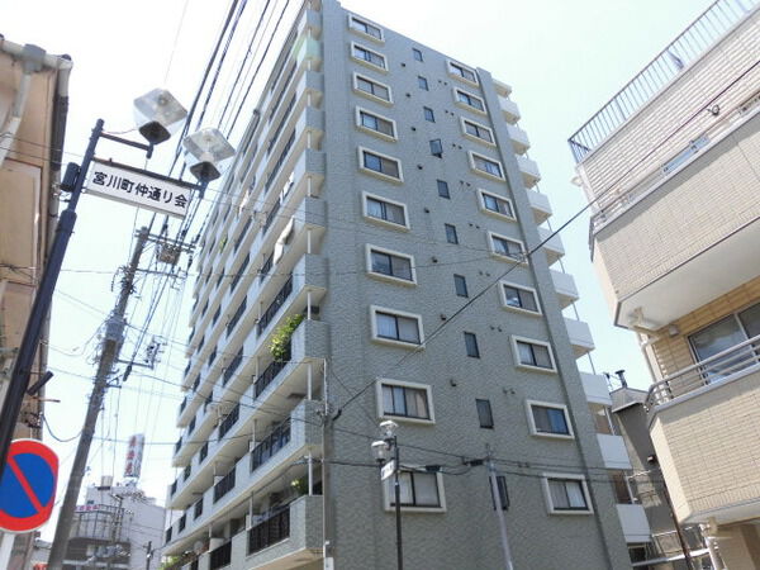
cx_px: 380
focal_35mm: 24
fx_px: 527
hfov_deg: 71.6
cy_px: 285
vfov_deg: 56.8
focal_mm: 4.3
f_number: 3.1
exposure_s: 1/500
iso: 100
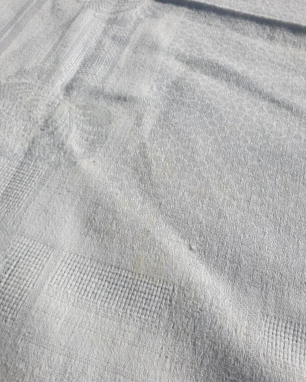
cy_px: 197
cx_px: 149
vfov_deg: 57.2
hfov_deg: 47.1
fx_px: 351
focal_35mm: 31
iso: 50
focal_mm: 4.3
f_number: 2.4
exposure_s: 1/3774
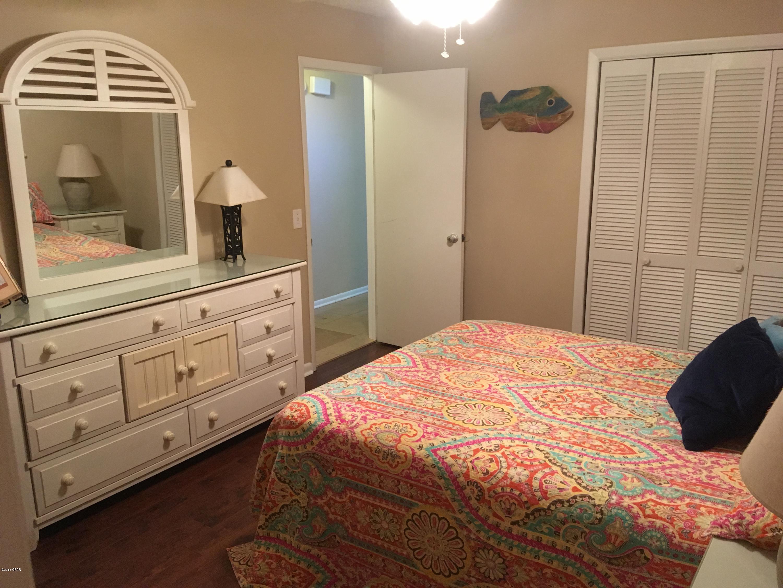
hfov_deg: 61.7
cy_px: 294
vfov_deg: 48.2
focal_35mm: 29
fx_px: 656
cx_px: 392
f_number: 2.2
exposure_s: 1/20
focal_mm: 4.15
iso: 200
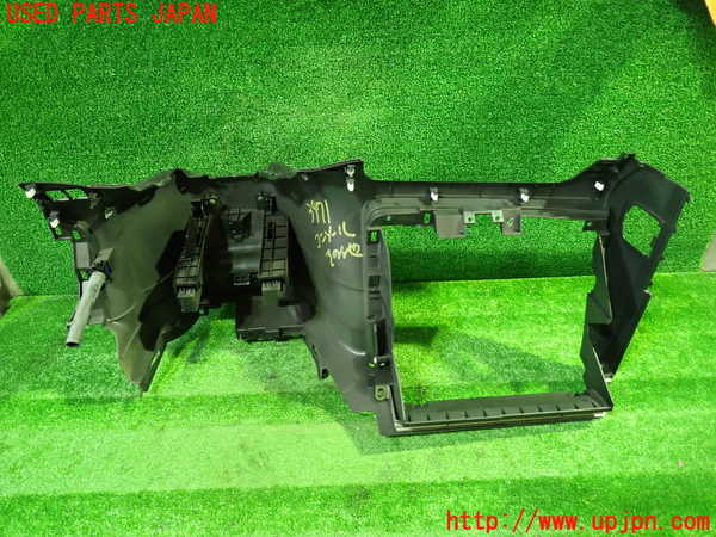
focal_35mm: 25
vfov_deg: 54.9
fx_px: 517
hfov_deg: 69.4
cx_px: 358
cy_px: 268
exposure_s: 1/25
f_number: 2
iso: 800
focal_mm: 4.5
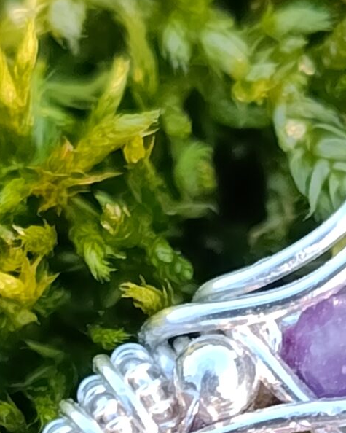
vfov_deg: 9.4
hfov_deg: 7.6
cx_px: 282
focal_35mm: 202
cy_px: 542
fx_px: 2586
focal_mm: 5.24
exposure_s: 1/100
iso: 104
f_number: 1.7
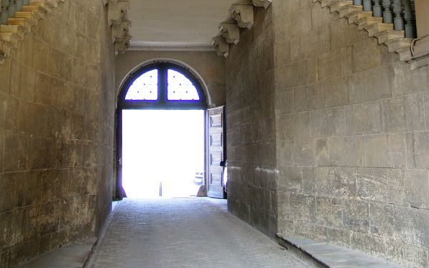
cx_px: 215
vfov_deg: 22.8
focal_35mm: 54
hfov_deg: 37.5
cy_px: -15
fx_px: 631
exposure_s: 1/31.7
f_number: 2
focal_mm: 8.02
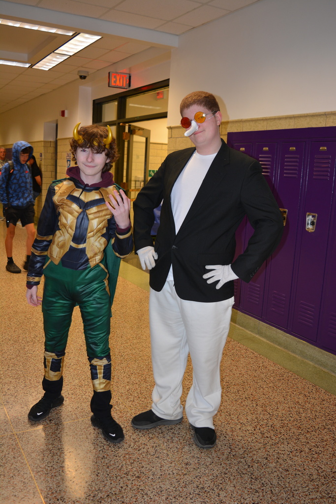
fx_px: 462
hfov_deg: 40.0
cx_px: 168
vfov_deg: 57.2
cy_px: 252
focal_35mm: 33
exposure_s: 1/60
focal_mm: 22
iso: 450
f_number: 3.8
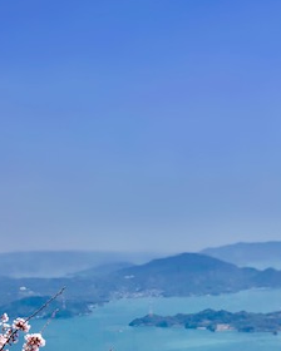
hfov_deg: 12.1
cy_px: 352
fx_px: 1320
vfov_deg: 14.9
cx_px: 149
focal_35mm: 127
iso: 20
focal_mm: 6.6
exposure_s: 1/1043
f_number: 2.8
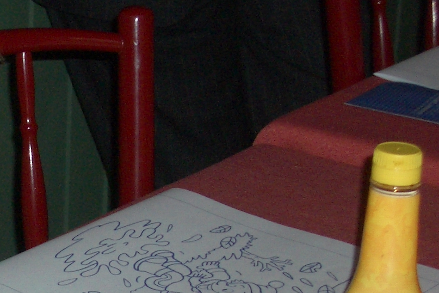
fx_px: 2244
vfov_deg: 7.4
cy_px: 252
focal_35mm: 184
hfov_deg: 10.8
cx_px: -186
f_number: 3.5
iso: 100
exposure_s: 1/60
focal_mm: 10.2
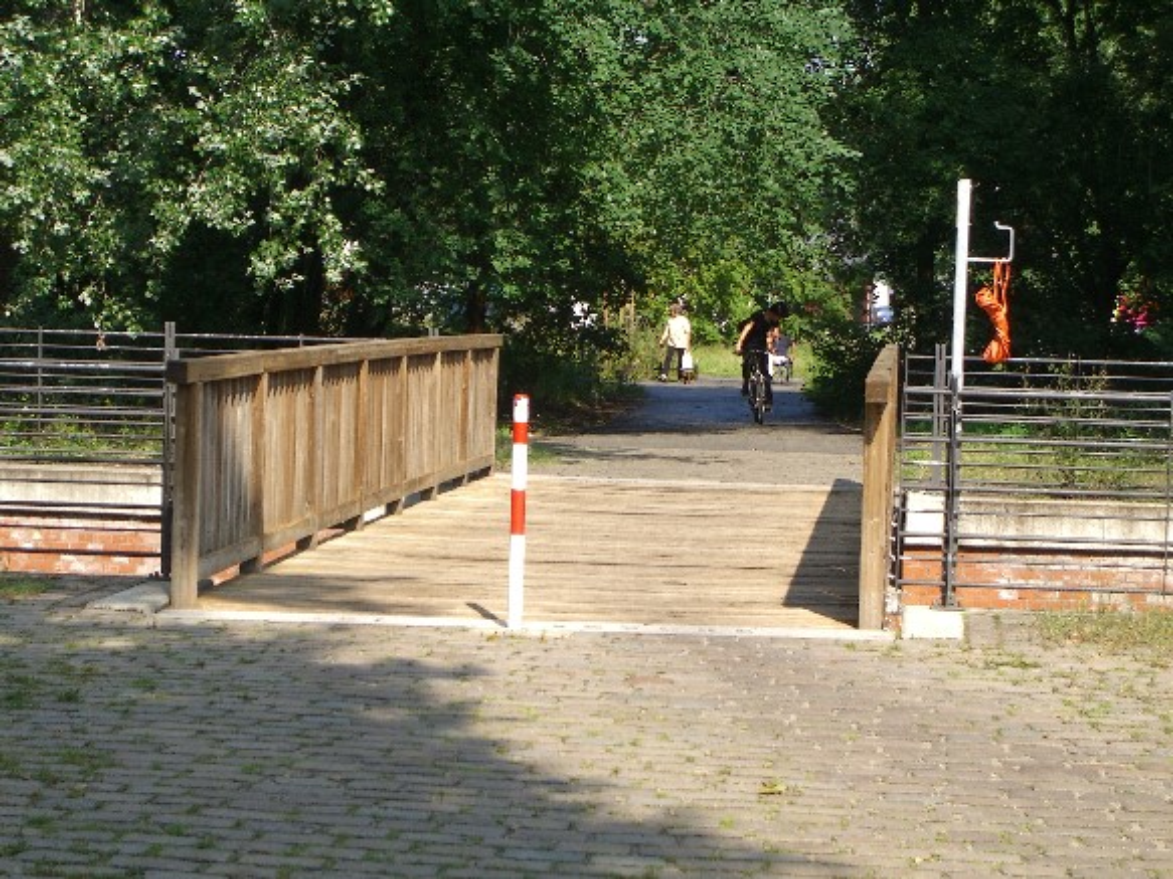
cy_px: 440
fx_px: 3219
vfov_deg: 15.6
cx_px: 586
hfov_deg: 20.7
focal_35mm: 95
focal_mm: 19.7
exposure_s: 1/250
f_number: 4.8
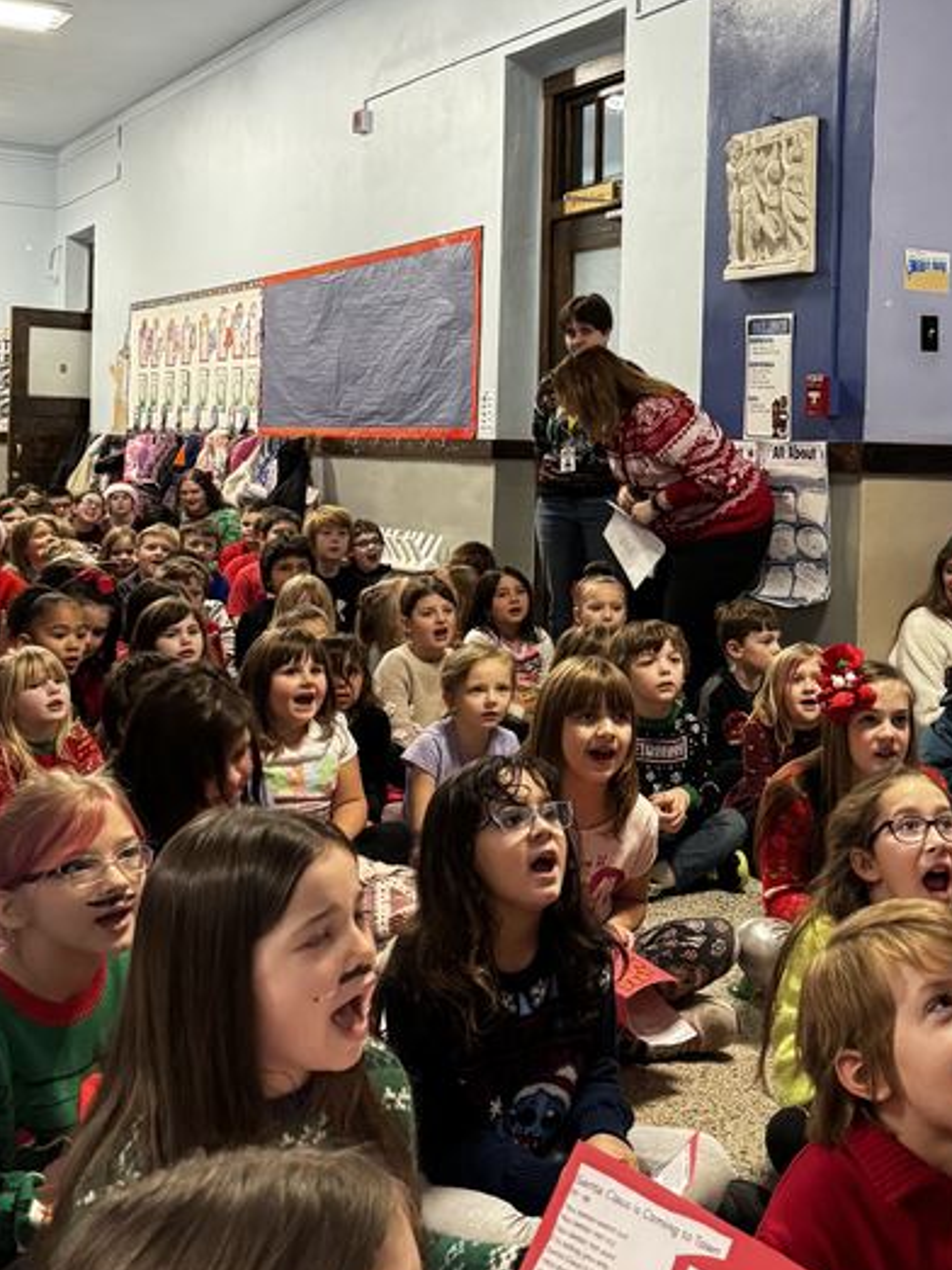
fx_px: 1724
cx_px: 714
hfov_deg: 30.4
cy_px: 444
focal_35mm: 47
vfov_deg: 40.0
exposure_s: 1/60
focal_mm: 6.76
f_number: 1.78
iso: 800
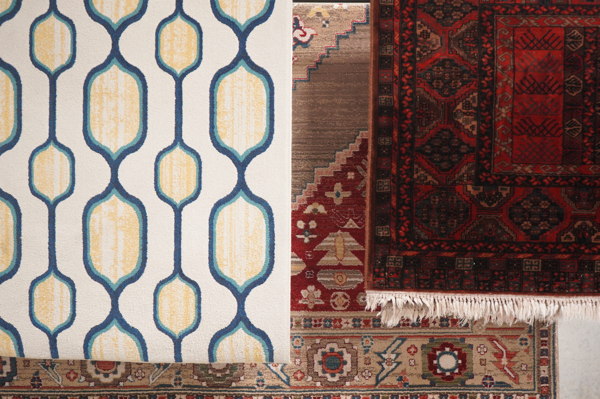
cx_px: 300
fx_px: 916
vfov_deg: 24.6
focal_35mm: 55
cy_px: 200
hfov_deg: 36.3
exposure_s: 1/160
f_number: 5
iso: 5000
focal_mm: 55
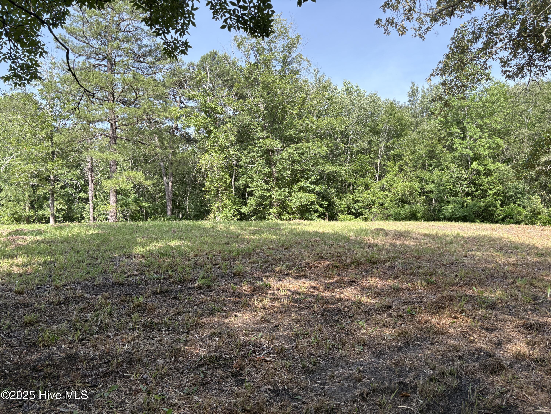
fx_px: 414
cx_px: 276
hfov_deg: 67.3
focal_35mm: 26
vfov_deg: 53.1
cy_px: 207
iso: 50
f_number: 1.6
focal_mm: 5.96
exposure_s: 1/773
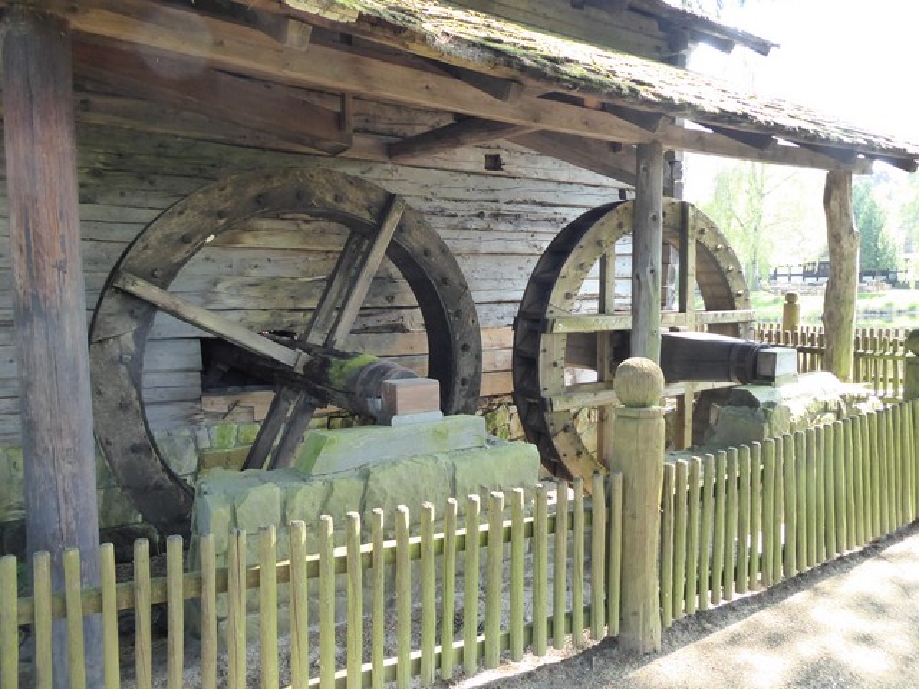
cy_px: 344
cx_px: 460
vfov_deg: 54.9
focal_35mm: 25
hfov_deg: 69.4
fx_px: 664
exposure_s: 1/100
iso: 400
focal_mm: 4.3
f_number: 3.3
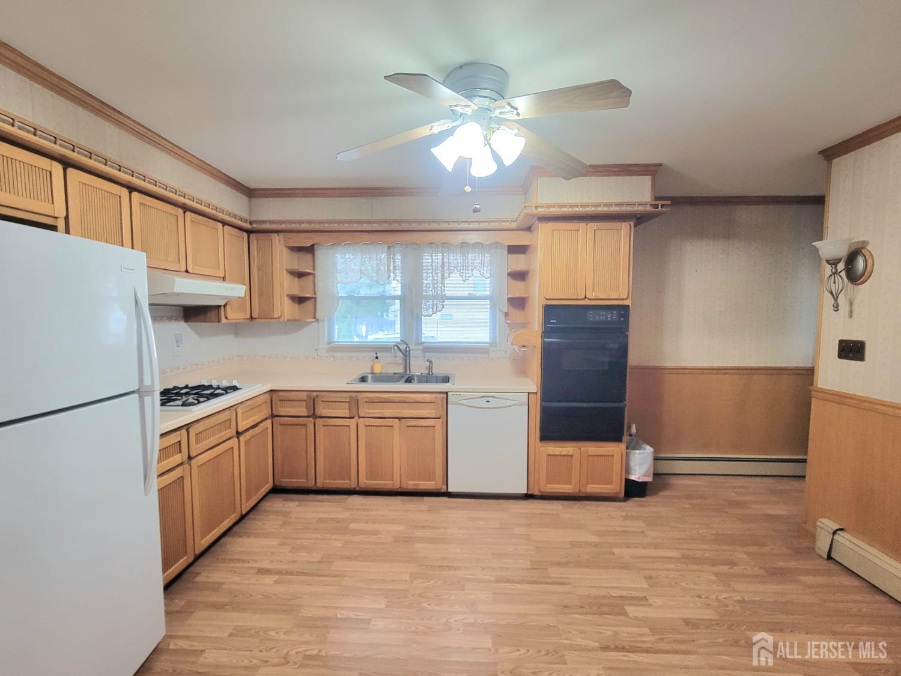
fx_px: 338
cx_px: 450
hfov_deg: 106.2
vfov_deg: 89.9
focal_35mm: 13
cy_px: 338
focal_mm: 2.2
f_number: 2.2
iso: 250
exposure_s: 1/60.2
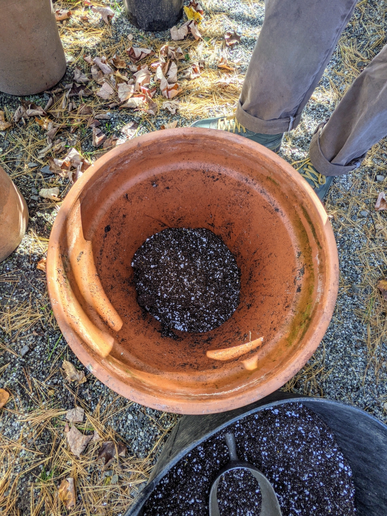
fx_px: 239
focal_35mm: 16
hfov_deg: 78.1
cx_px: 194
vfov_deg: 94.5
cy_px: 258
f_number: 2.2
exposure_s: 1/149
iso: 38
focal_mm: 2.22
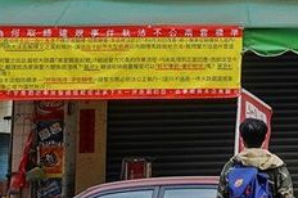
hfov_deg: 21.5
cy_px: 23
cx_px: 360
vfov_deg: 15.3
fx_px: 727
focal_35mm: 88
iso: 125
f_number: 3.2
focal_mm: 8.8
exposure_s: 1/80
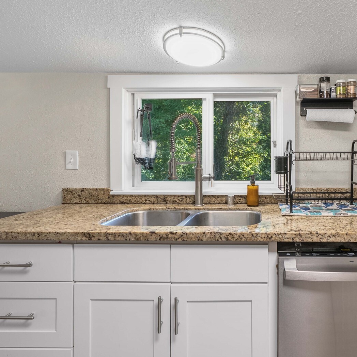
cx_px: 256
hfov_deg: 66.4
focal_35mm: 22
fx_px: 257
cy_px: 173
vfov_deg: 69.6
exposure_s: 1/8
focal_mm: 16
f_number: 7.1
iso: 1000
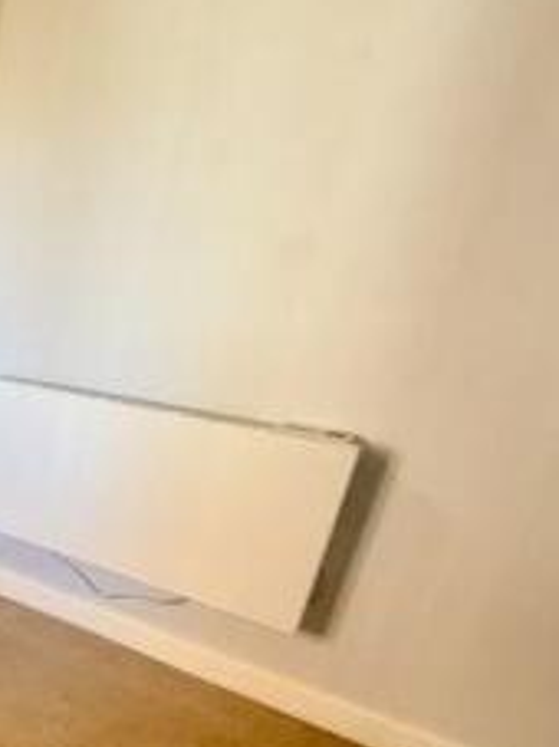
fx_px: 776
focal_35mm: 36
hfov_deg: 24.7
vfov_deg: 50.6
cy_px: 489
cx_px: -367
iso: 250
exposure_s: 1/50
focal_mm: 2.22
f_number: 2.2
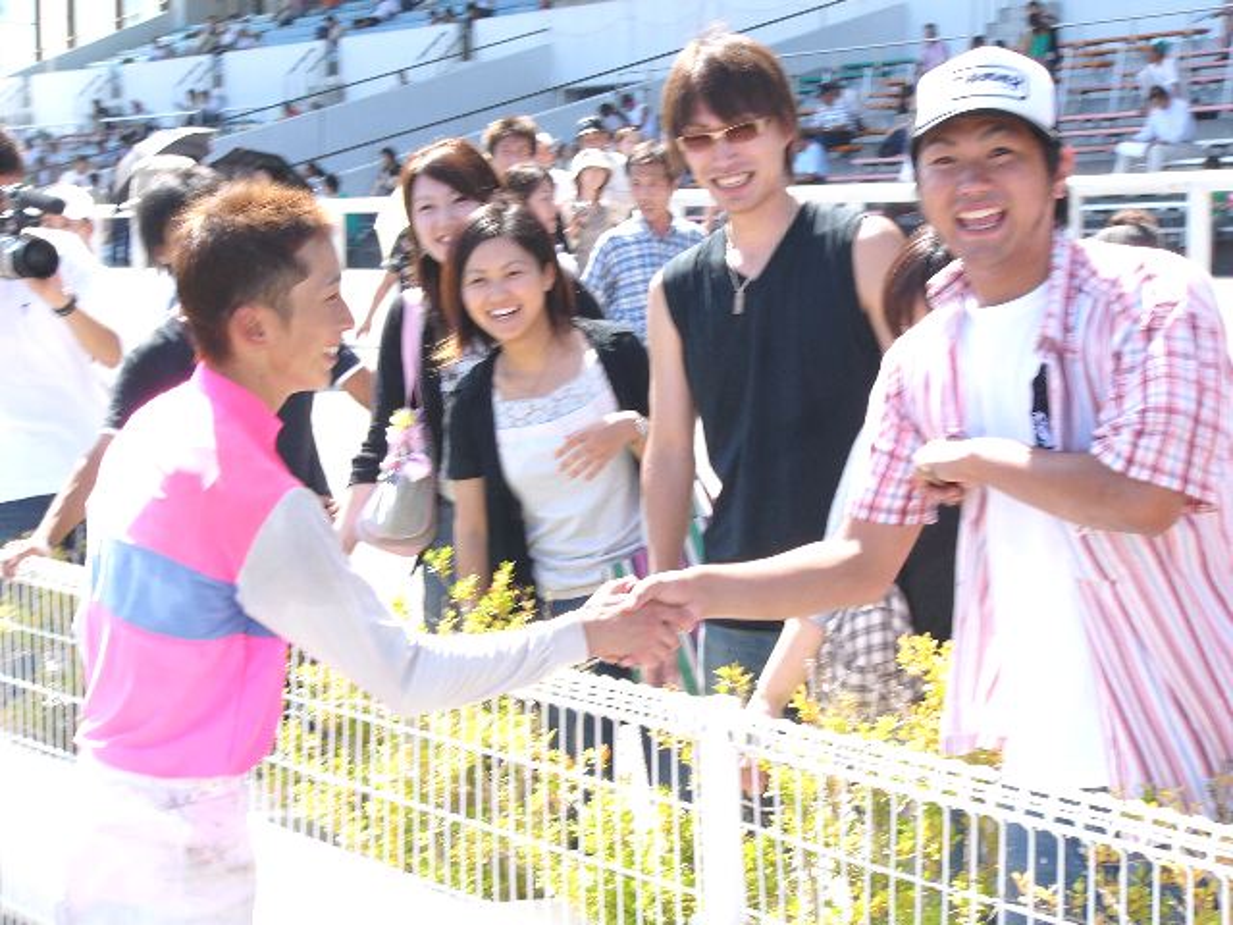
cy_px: 462
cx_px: 616
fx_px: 3099
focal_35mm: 87
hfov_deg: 22.5
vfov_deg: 17.0
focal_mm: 14.4
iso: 50
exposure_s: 1/125
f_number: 3.7
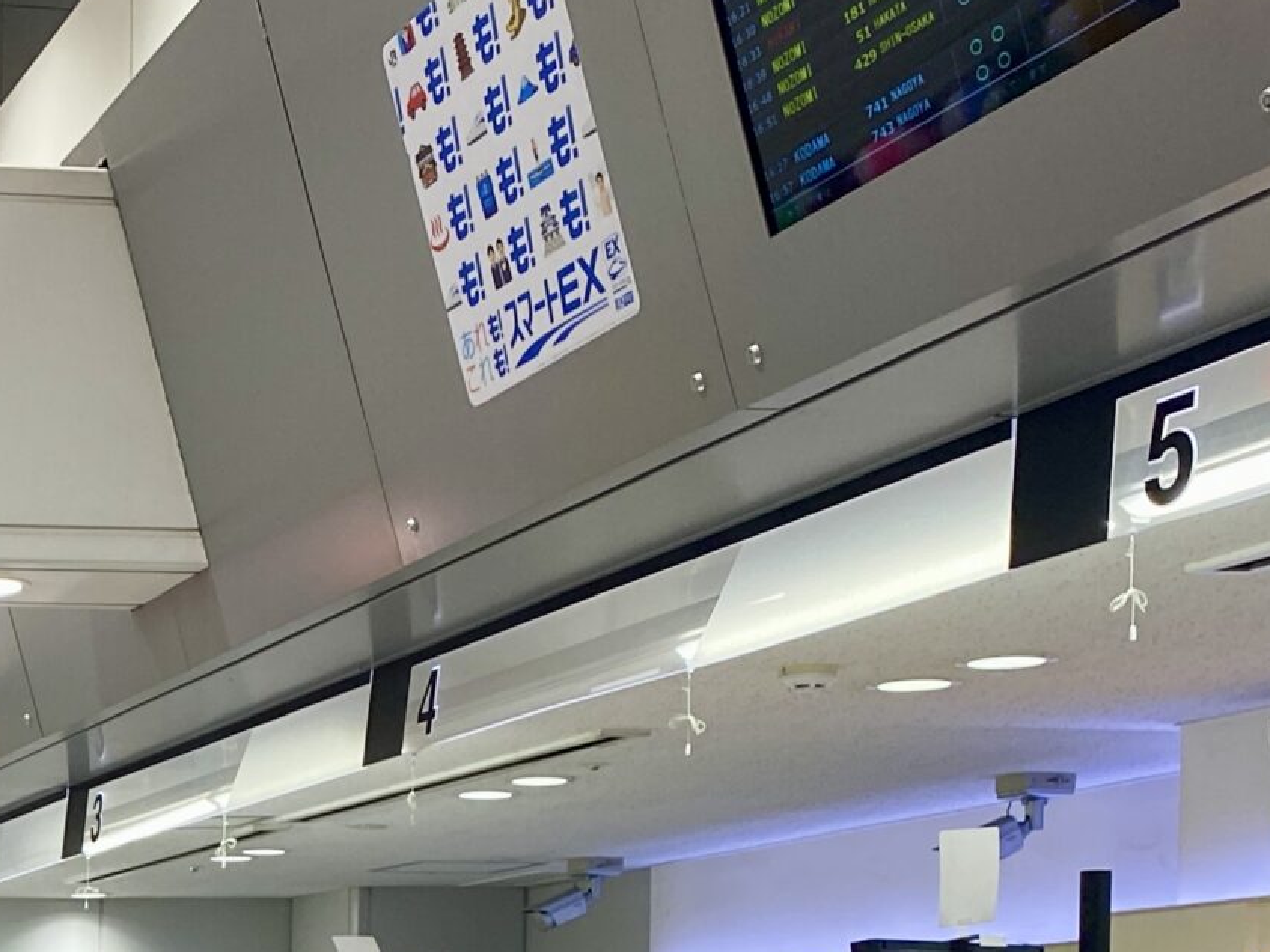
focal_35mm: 79
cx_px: -282
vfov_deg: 17.4
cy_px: 1258
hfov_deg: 22.6
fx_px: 2898
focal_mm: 4.25
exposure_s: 1/121
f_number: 1.8
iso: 80
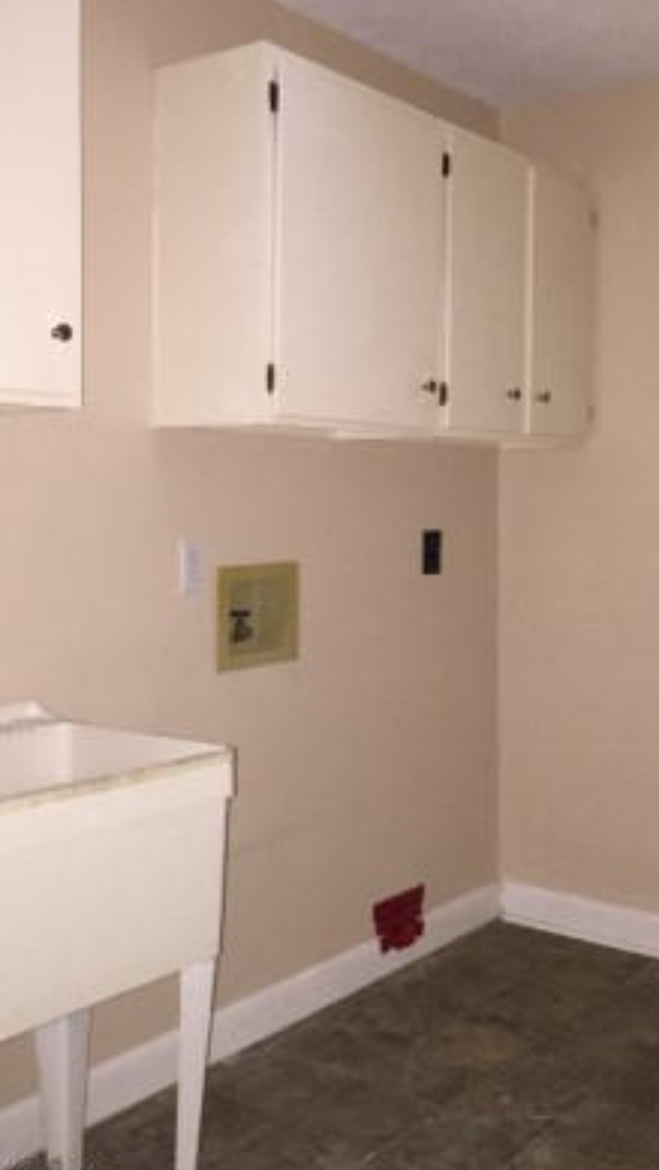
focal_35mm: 39
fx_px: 1211
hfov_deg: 30.3
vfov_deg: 51.5
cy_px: 526
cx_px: 421
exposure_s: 1/16
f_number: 2.2
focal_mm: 4.15
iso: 250
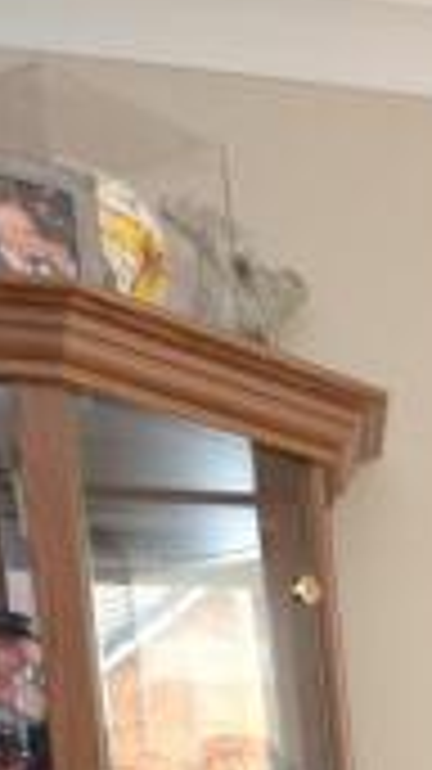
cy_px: 1250
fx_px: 1917
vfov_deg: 19.0
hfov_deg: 10.1
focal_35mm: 94
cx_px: 1215
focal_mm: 10
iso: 400
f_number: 3.5
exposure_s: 1/60
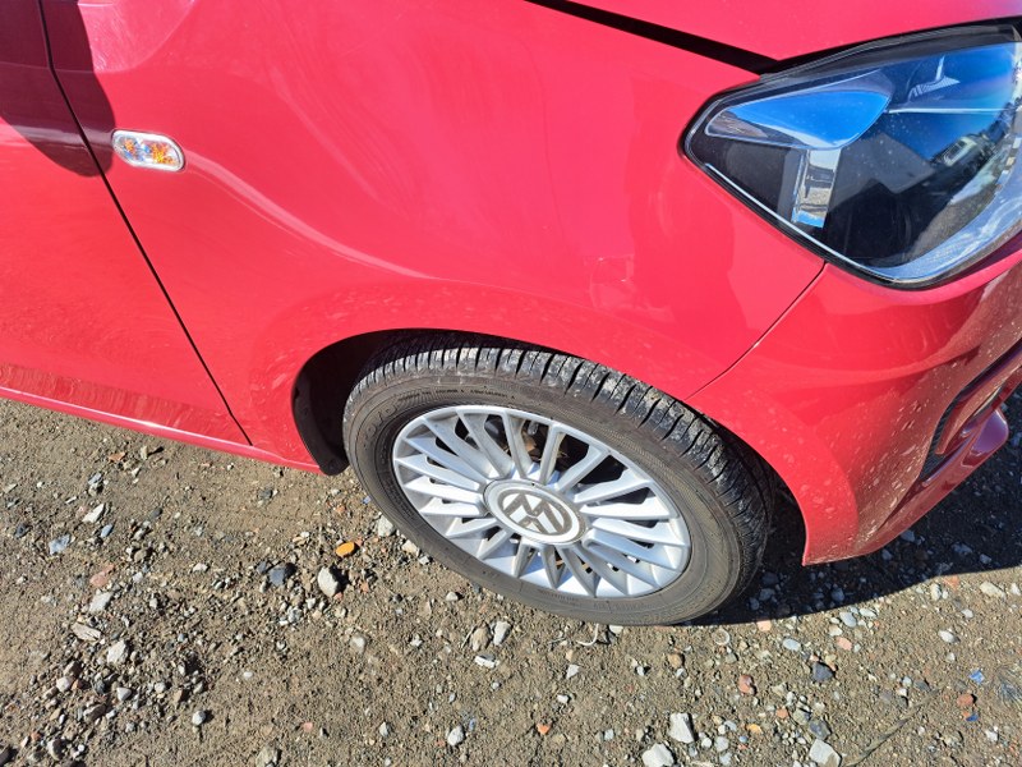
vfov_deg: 56.8
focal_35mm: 24
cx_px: 511
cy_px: 384
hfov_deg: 71.6
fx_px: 709
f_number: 1.8
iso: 50
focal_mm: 5.23
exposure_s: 1/714
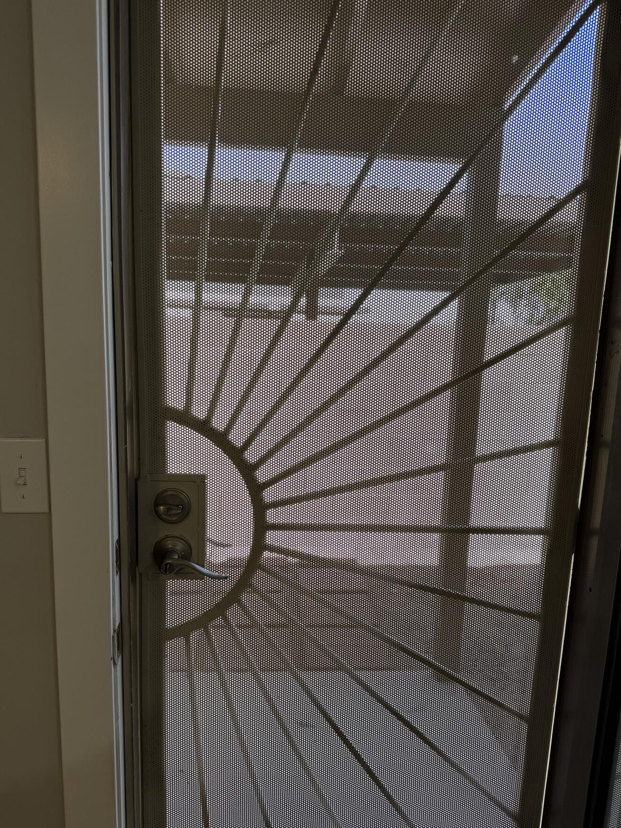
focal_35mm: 27
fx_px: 646
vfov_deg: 65.1
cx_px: 306
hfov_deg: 51.3
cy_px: 464
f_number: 1.78
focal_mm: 6.76
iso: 64
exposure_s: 1/156
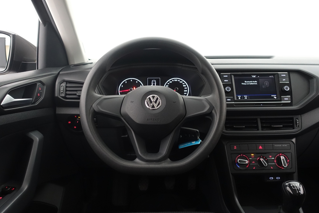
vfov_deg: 51.3
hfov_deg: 71.5
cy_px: 106
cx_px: 160
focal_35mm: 25
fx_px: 222
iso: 1000
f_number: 2.5
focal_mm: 8.8
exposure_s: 1/30
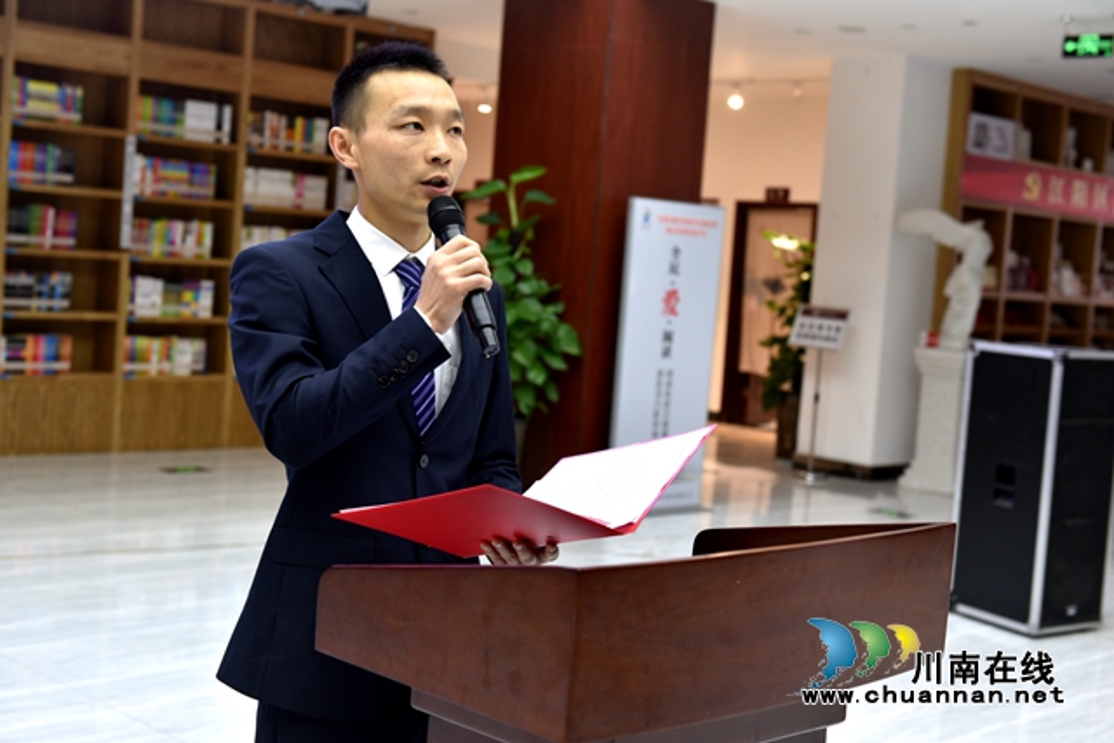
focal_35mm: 50
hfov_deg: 39.6
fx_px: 1547
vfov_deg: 27.0
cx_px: 557
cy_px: 372
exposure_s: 1/60
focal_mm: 50
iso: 400
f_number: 4
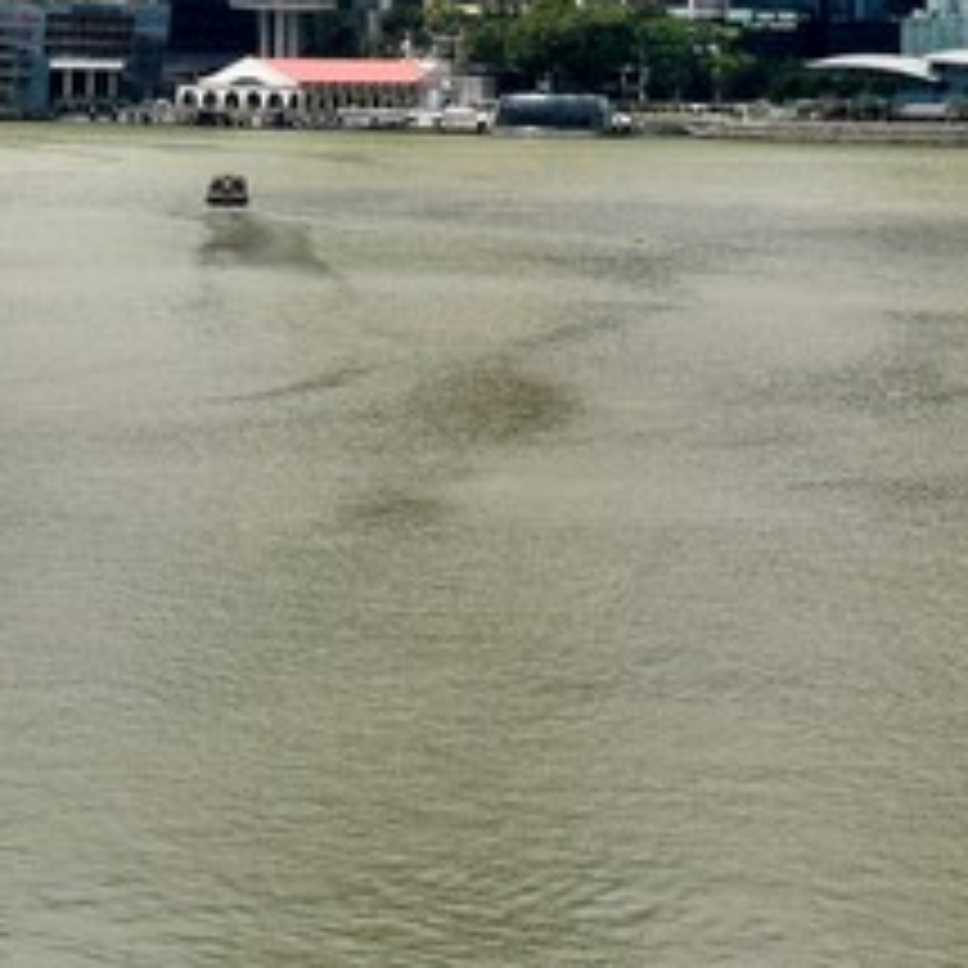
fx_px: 3037
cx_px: -83
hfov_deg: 17.5
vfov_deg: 16.9
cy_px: -347
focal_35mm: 96
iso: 200
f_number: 11
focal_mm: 18
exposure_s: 1/500
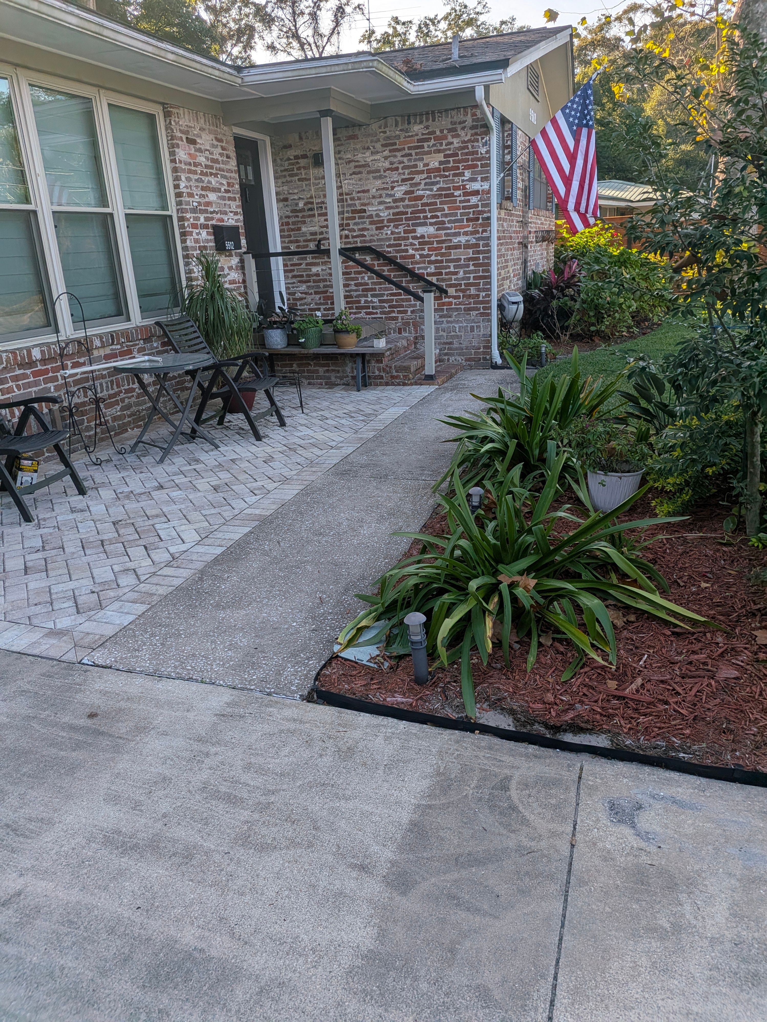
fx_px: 709
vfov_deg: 71.6
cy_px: 511
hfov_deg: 56.8
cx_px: 384
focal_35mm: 24
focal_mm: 4.53
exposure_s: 1/1088
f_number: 1.7
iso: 29
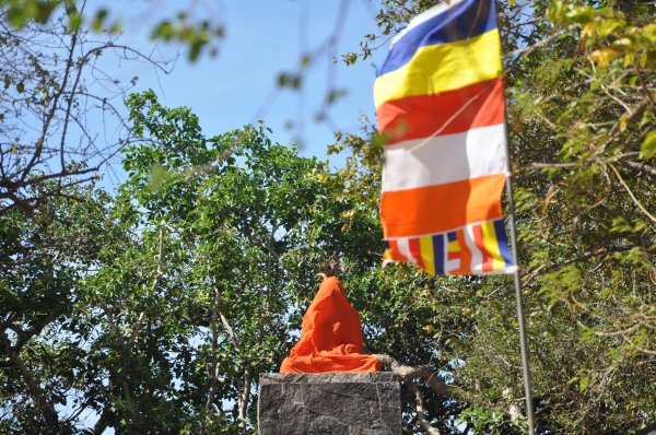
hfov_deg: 13.1
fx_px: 2865
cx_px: 328
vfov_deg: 8.7
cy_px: 218
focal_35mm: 158
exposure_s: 1/800
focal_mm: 105
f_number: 7.1
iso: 400
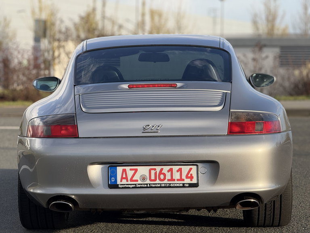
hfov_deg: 16.4
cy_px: 116
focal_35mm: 120
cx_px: 155
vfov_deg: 12.3
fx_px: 1075
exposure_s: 1/736
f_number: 2.8
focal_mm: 15.66
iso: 50
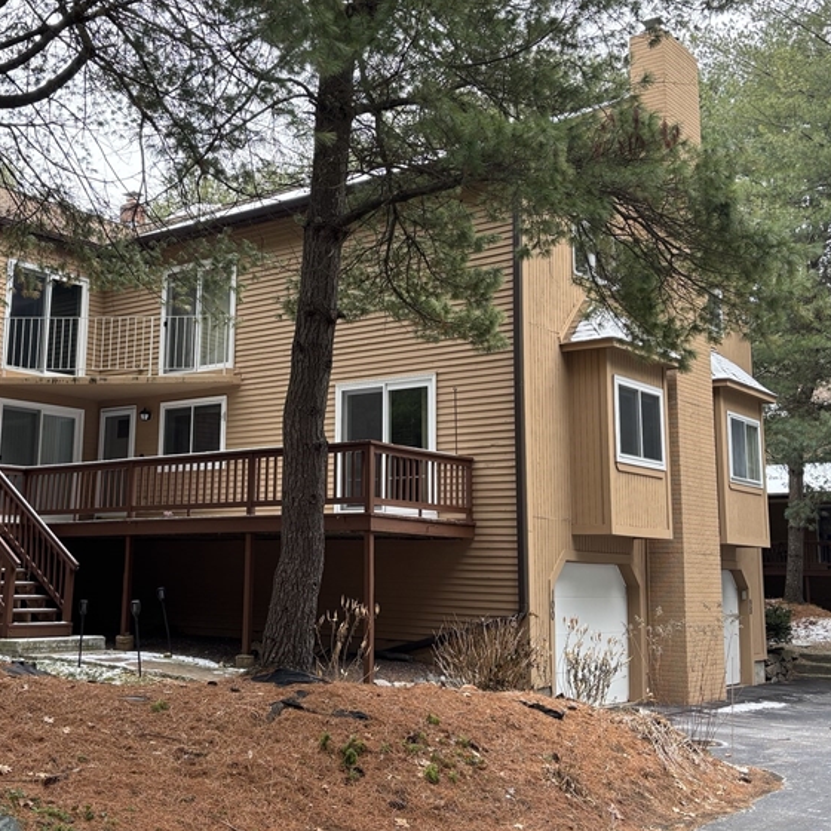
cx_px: 300
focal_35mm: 42
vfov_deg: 39.9
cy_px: 359
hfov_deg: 39.7
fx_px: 1141
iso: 64
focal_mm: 5.96
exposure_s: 1/162
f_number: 1.6
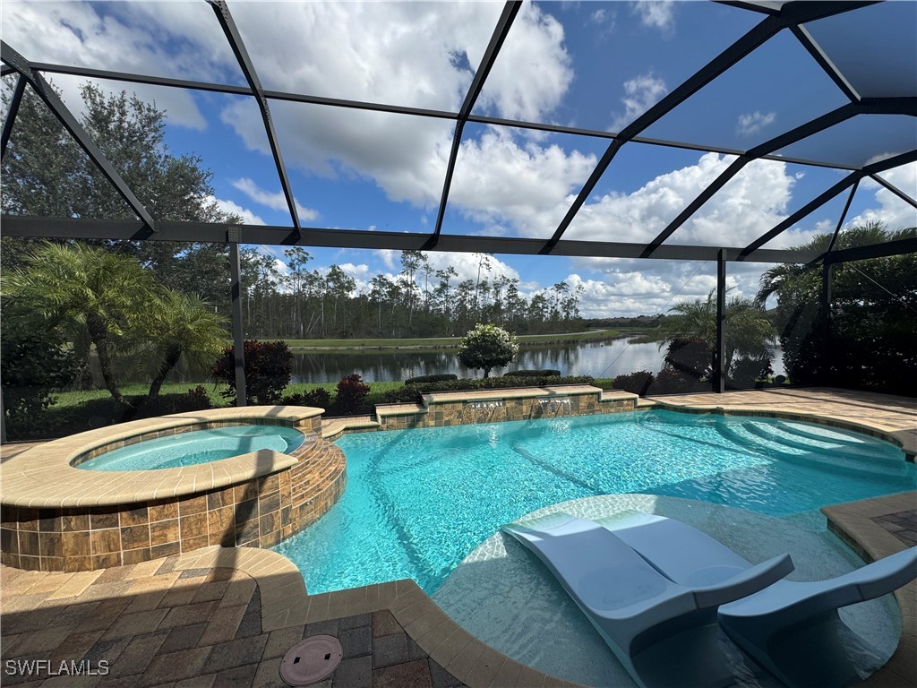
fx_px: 371
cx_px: 458
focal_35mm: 14
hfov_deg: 102.1
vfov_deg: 85.7
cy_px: 344
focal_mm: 2.22
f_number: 2.2
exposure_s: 1/1395
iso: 40
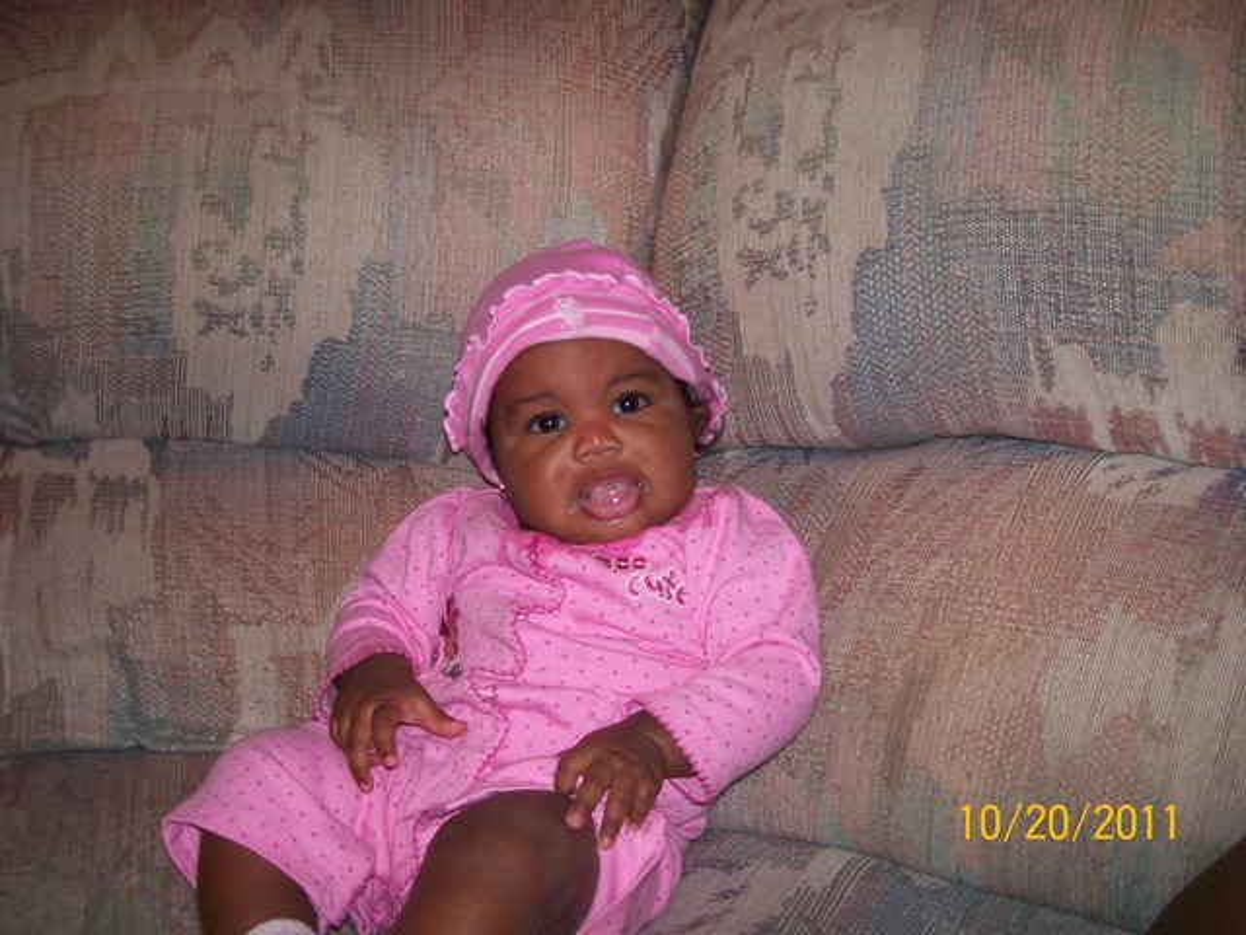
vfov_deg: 39.7
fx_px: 1296
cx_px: 623
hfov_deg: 51.4
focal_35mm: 36
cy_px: 468
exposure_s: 1/64
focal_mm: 6
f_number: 2.7
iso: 140
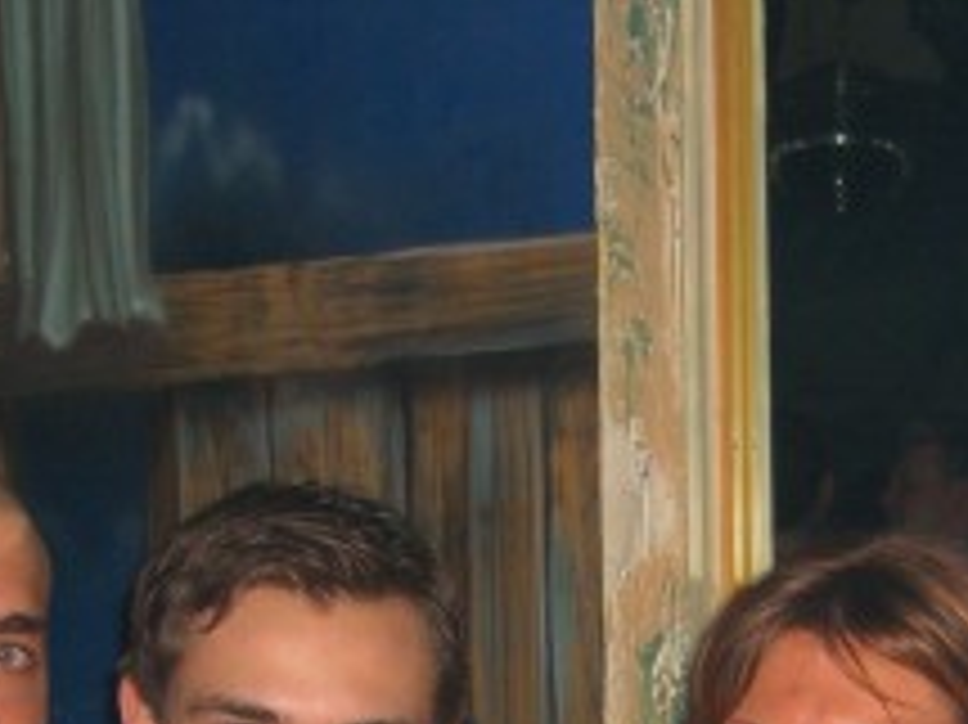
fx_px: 2963
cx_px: 671
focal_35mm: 106
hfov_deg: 18.5
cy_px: 1007
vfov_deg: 13.3
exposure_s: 1/60
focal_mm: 7.9
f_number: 2.8
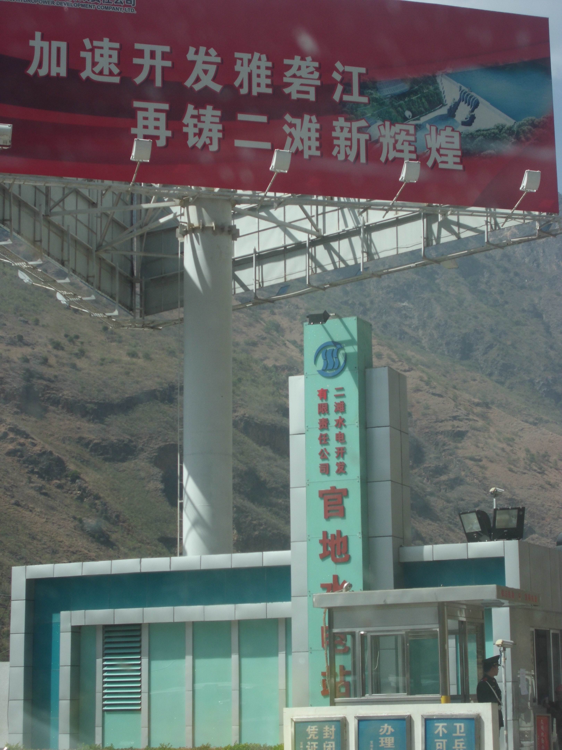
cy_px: 375
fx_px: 1624
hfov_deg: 19.6
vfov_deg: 26.0
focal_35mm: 75
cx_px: 281
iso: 64
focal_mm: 13.5
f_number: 5.8
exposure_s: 1/320
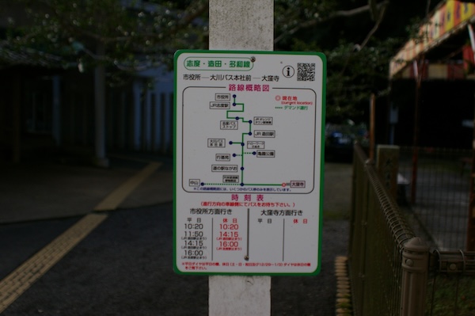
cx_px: 238
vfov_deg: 31.8
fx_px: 554
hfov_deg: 46.4
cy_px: 158
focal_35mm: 42
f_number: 4
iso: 400
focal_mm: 28
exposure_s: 1/1500
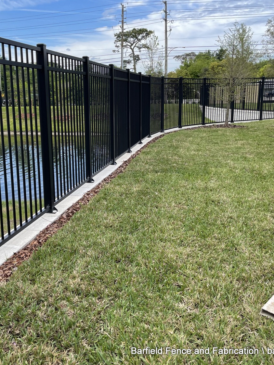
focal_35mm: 37
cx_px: 93
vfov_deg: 50.1
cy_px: 172
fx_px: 390
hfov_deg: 38.3
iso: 32
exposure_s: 1/1323
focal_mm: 5.1
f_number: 1.6
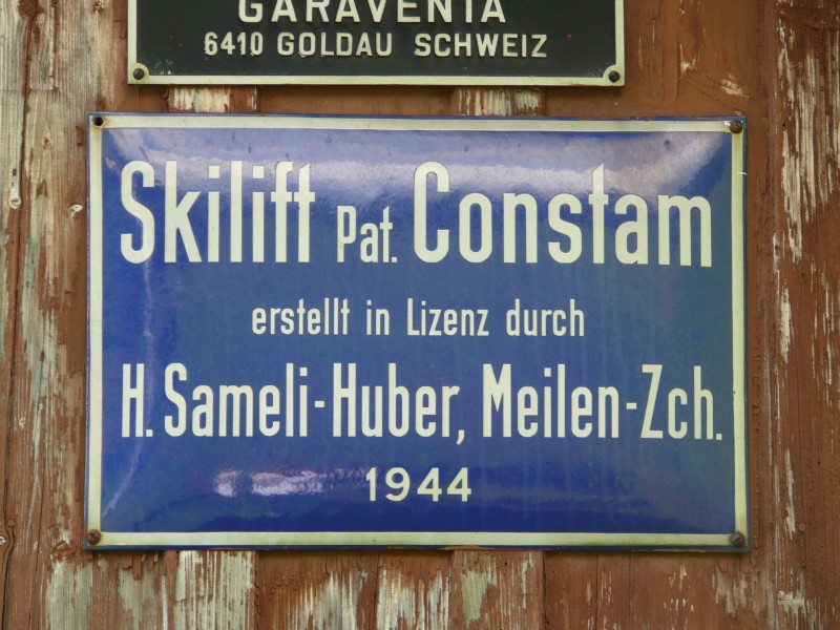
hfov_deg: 7.9
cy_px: 315
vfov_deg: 5.9
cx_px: 420
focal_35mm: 252
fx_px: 6115
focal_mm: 53.2
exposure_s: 1/160
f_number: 4
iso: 100
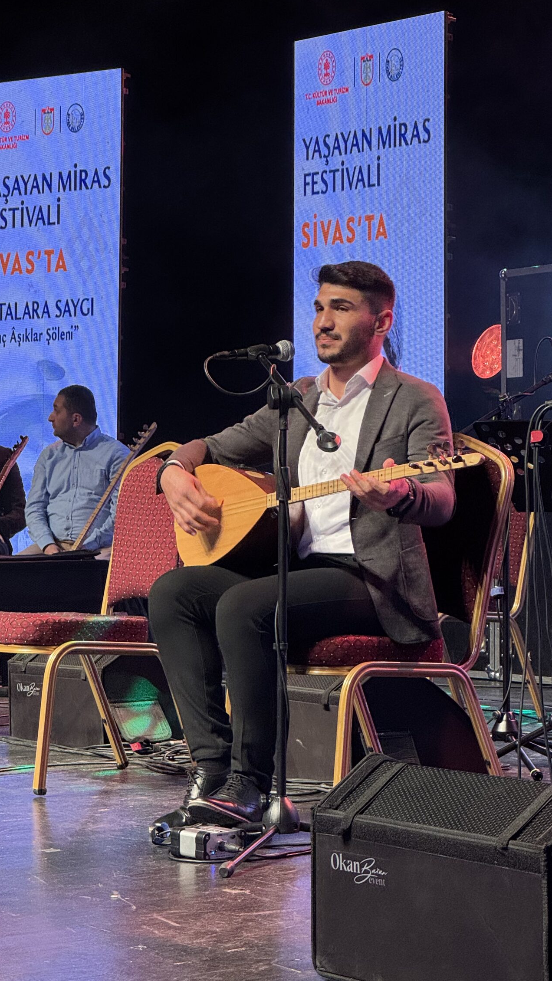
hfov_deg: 12.7
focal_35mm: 95
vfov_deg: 22.4
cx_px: 328
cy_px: 453
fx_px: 2472
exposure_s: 1/101
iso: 200
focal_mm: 9
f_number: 2.8
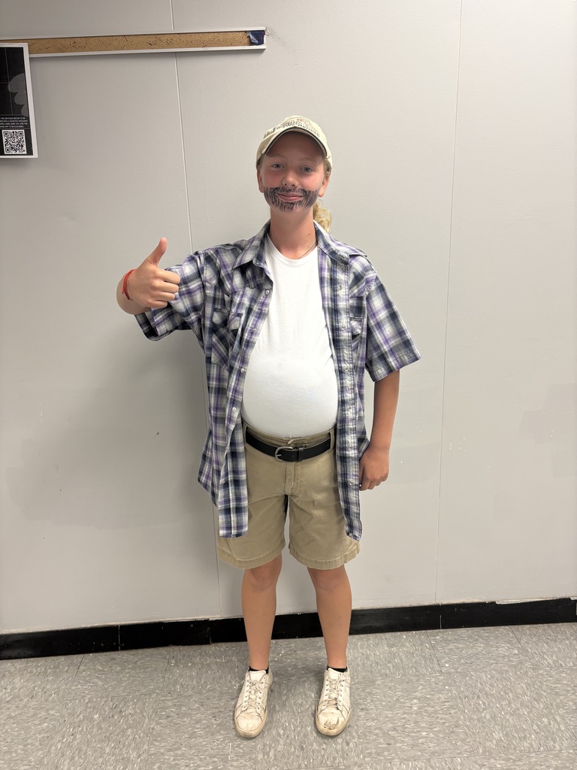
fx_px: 578
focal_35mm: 26
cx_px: 288
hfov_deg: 53.1
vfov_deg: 67.3
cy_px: 385
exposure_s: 1/60
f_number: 1.6
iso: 80
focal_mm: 5.96
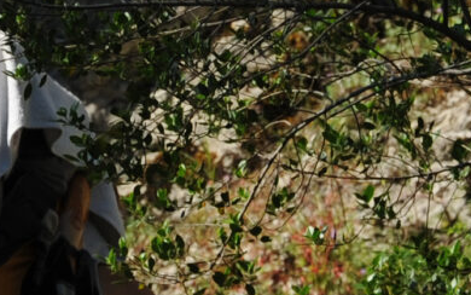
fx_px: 19953
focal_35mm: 1554
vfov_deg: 0.8
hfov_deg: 1.4
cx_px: 89
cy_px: -34
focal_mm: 240
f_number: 8
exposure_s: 1/500
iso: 200
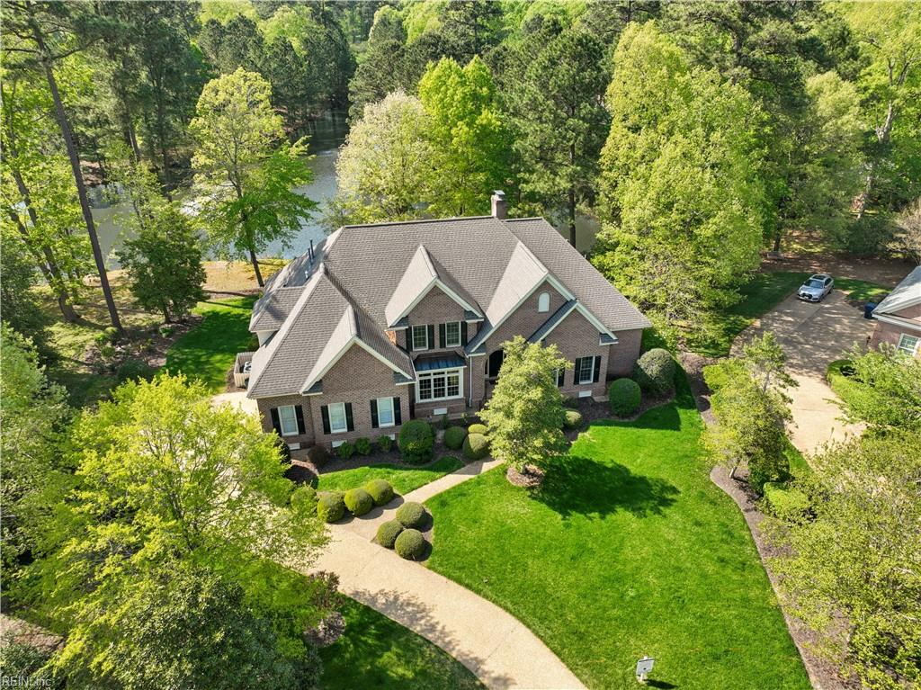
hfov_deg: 71.6
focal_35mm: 24
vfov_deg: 56.8
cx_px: 460
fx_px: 638
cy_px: 345
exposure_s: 1/800
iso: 100
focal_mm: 12.3
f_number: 2.8
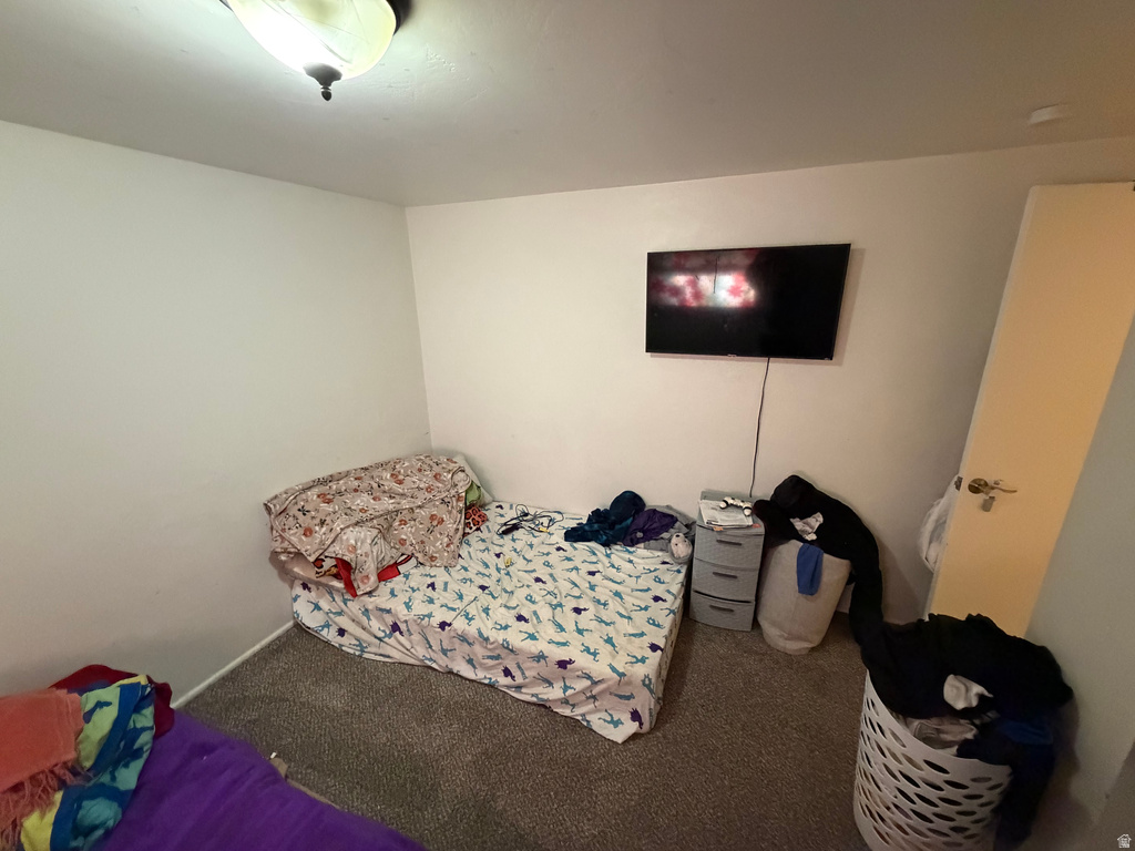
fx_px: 459
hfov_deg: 102.1
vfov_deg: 85.7
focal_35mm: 14
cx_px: 568
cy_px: 426
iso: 1000
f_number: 2.2
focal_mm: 2.22
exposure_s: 1/60
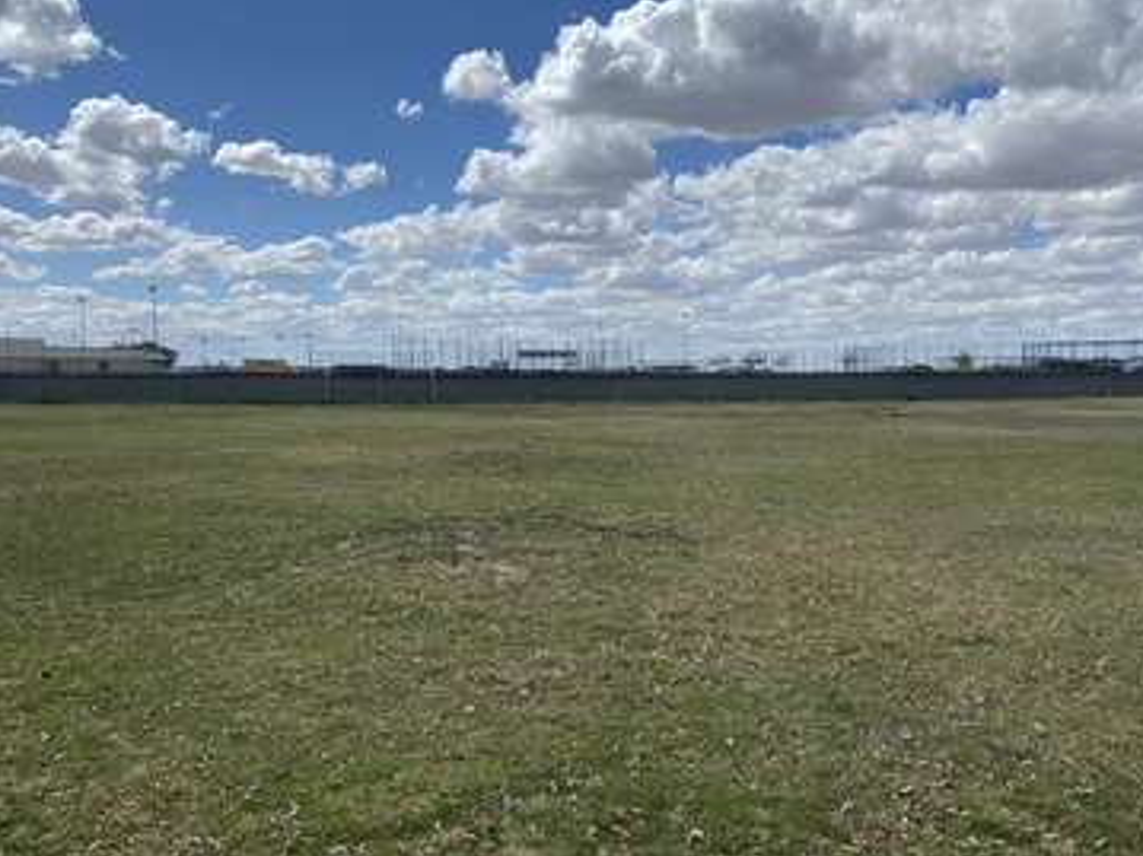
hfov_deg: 61.6
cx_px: 627
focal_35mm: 29
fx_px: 957
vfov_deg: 48.2
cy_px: 423
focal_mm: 4.25
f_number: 1.8
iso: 32
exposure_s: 1/5780
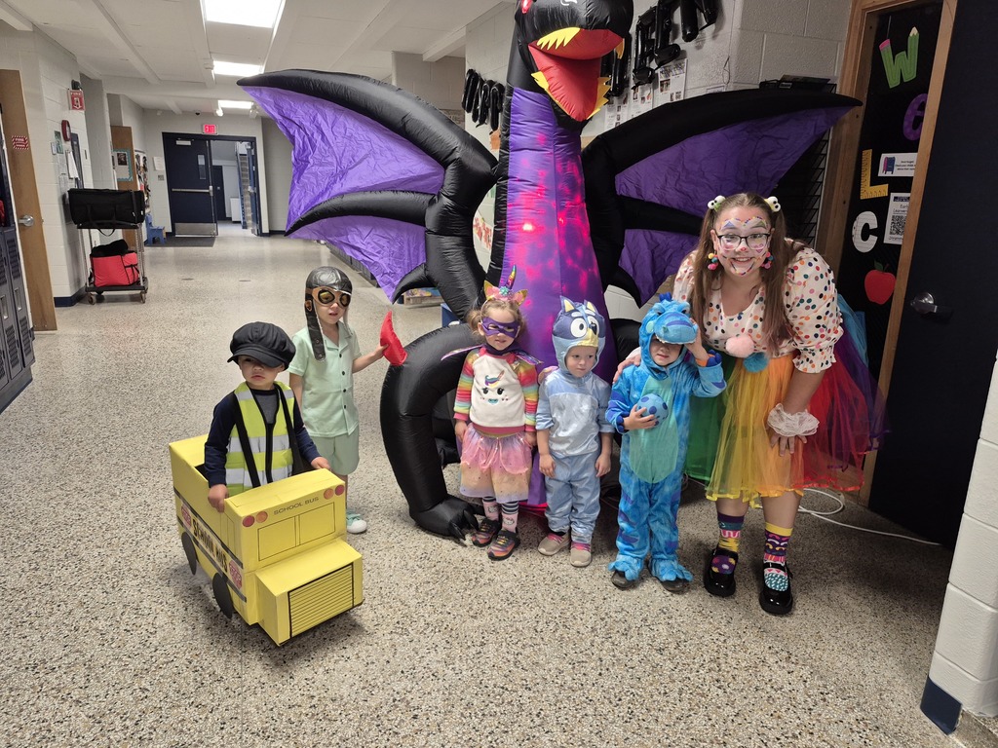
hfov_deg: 73.9
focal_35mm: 23
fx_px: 663
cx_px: 499
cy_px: 374
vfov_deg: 58.9
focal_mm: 5.4
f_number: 1.8
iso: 500
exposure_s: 1/120
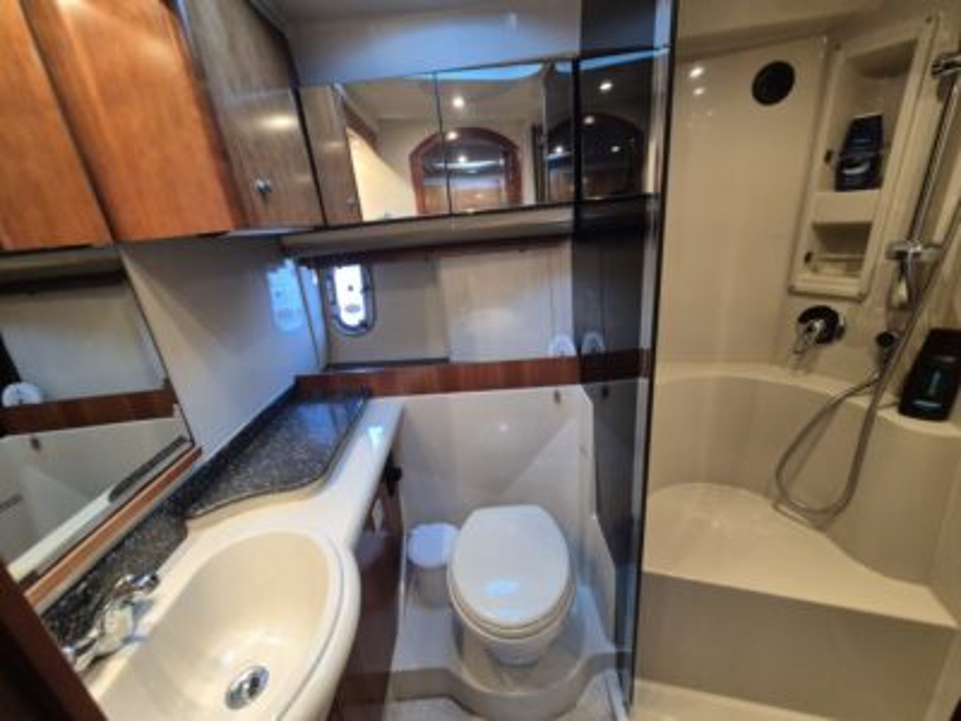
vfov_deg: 89.9
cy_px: 360
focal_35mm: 13
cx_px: 480
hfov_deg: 106.2
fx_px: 361
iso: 500
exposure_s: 1/50
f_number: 2.2
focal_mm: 2.2
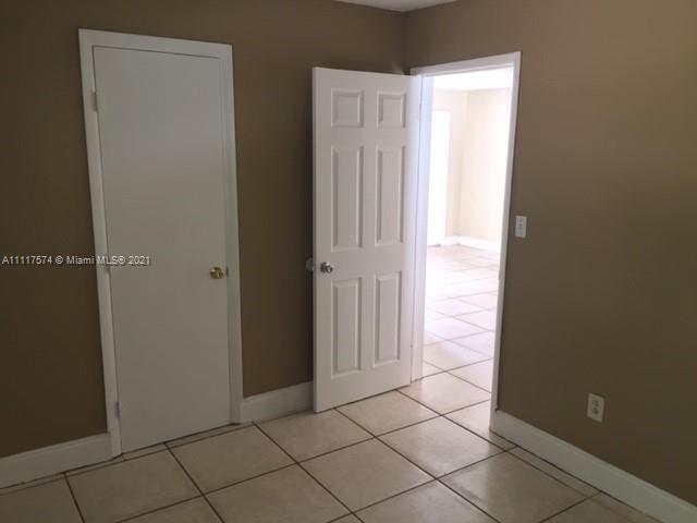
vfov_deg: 48.2
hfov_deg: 61.7
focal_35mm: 29
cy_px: 262
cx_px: 348
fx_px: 584
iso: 100
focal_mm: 4.15
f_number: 2.2
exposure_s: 1/30
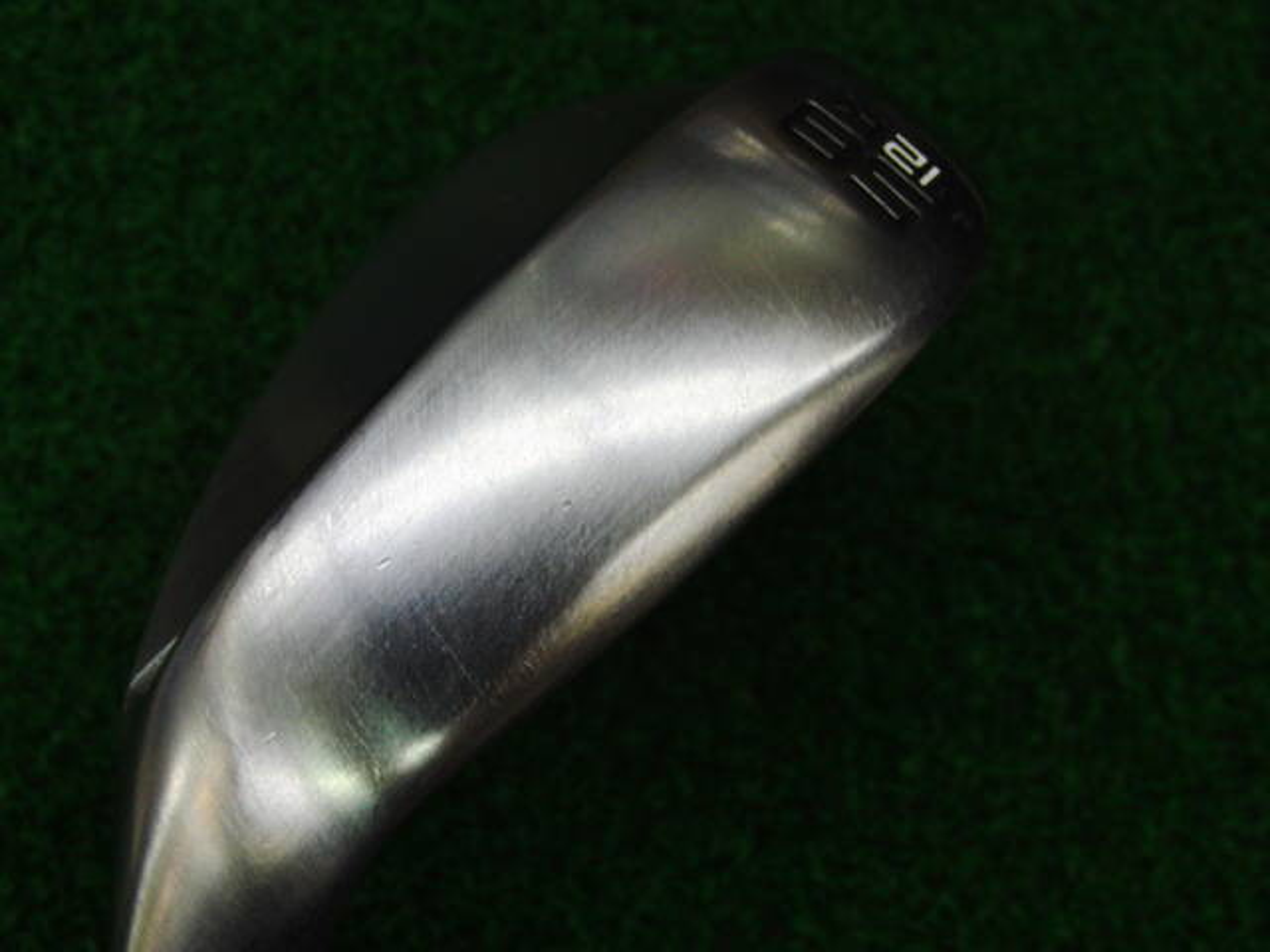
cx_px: 635
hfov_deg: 43.9
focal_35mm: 43
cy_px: 476
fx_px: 1578
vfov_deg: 33.6
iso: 125
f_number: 3.7
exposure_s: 1/80
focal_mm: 7.54
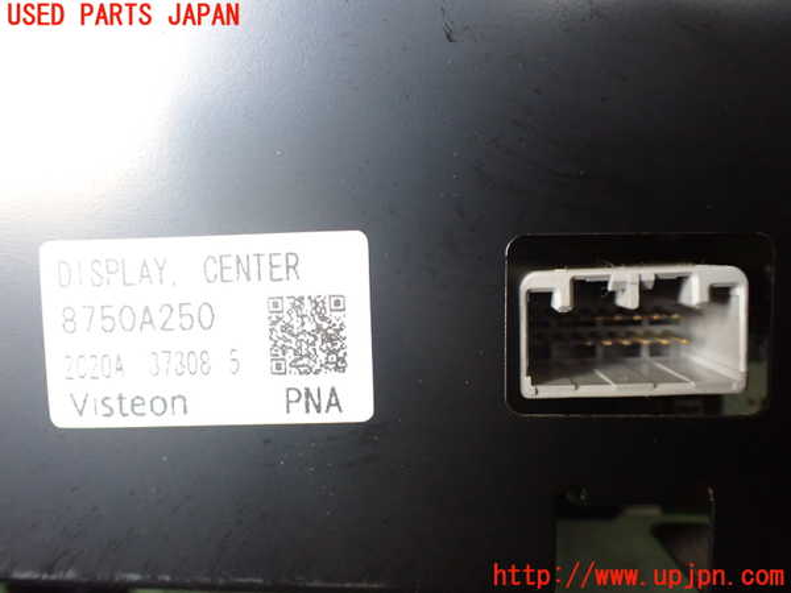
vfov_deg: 46.8
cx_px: 396
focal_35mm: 30
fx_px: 686
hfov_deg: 60.0
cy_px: 296
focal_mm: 5.4
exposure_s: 1/80
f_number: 2.3
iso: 800
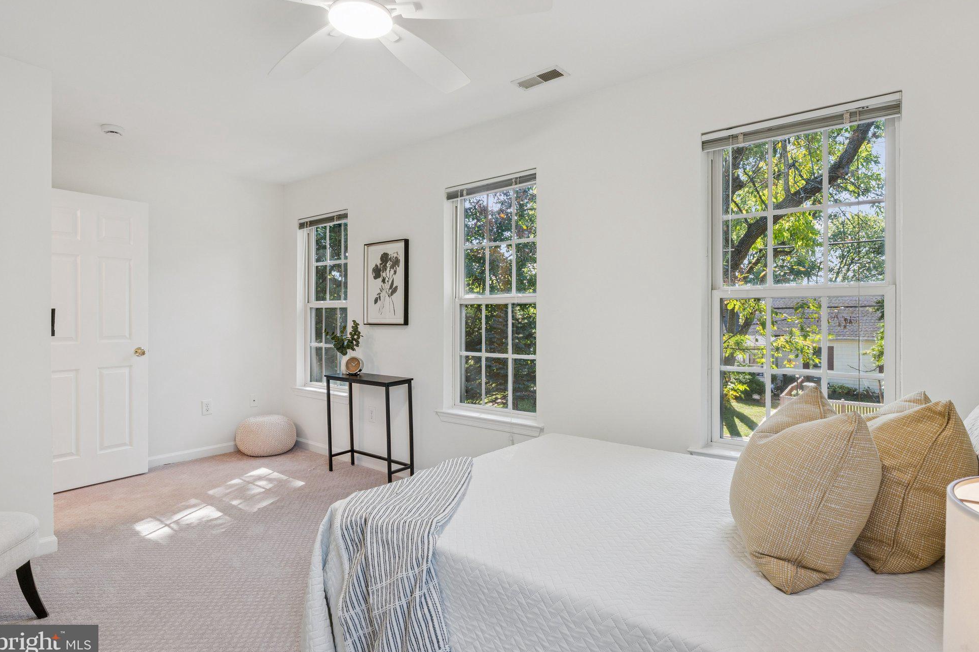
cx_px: 503
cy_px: 317
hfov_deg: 86.9
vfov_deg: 64.5
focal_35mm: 19
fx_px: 517
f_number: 9
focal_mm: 12.2
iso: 200
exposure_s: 1/15
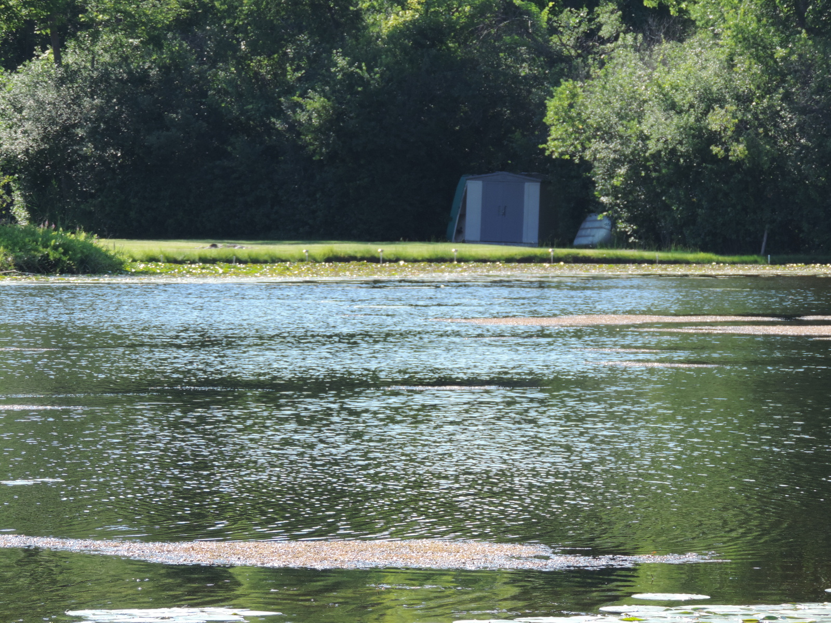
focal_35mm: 225
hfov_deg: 8.8
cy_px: 312
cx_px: 416
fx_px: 5401
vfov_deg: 6.6
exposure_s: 1/200
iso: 90
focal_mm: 40.1
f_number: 4.6
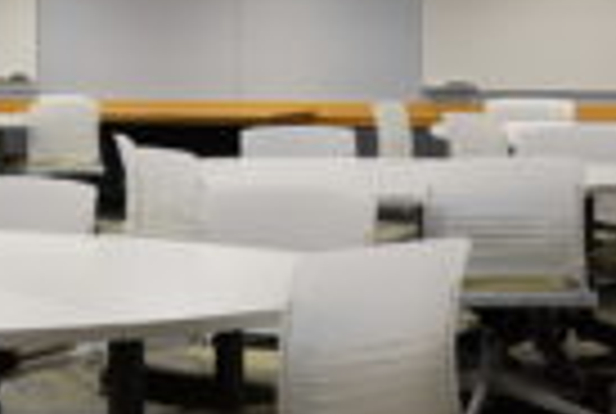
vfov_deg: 14.6
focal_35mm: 94
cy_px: 110
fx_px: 1612
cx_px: -324
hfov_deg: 18.9
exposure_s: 1/30
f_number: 3.6
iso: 400
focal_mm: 20.1
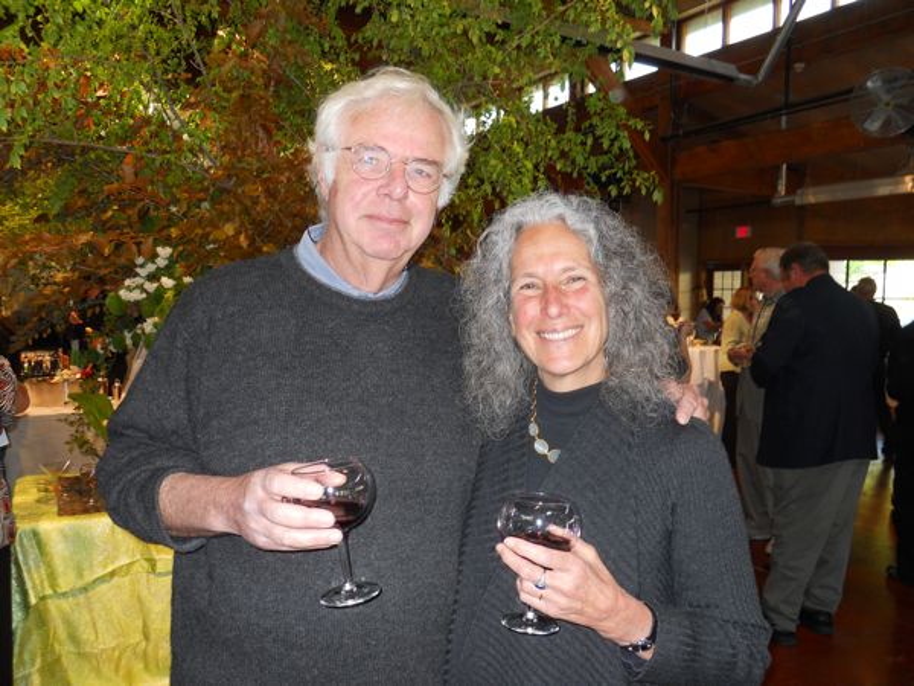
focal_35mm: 28
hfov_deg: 63.4
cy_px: 343
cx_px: 457
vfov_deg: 49.7
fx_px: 739
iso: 125
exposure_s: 1/25
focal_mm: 5
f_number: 2.7
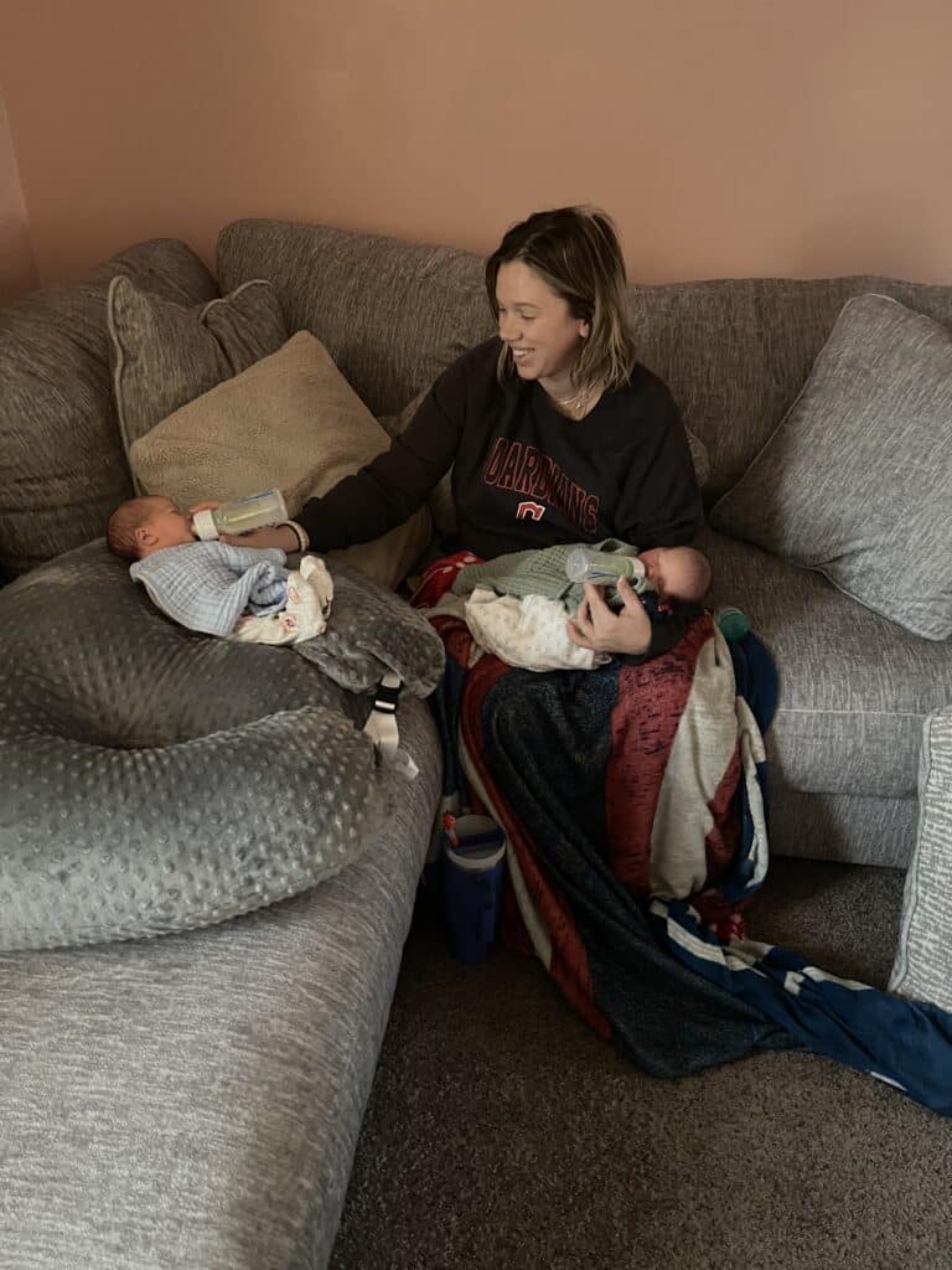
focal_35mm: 26
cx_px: 476
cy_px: 635
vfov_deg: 67.3
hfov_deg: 53.1
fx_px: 953
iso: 1000
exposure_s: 1/30
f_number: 1.6
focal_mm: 5.1
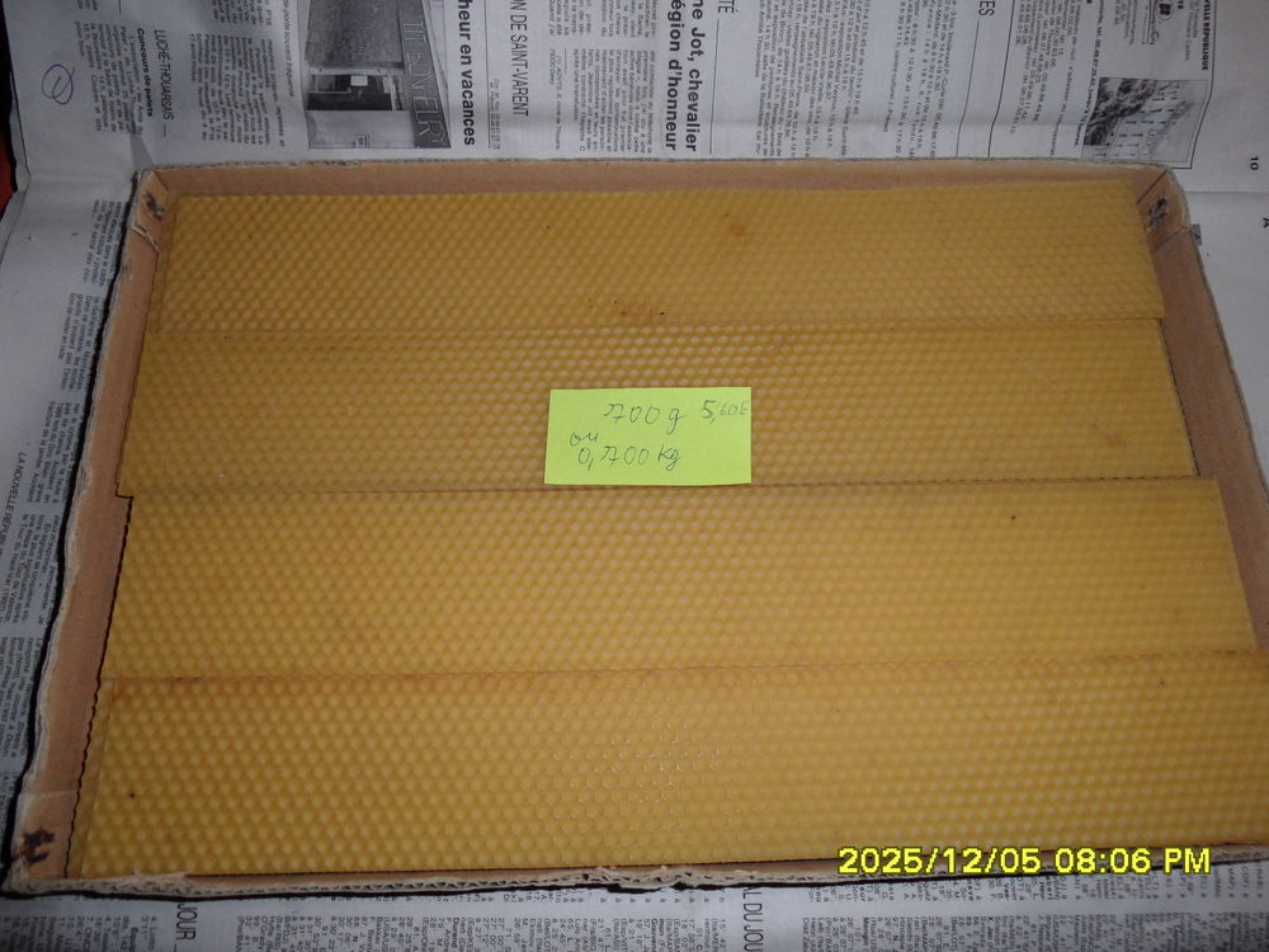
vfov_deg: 56.8
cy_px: 476
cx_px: 634
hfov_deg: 71.6
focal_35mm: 24
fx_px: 880
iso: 200
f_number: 3.2
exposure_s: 1/30
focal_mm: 3.9
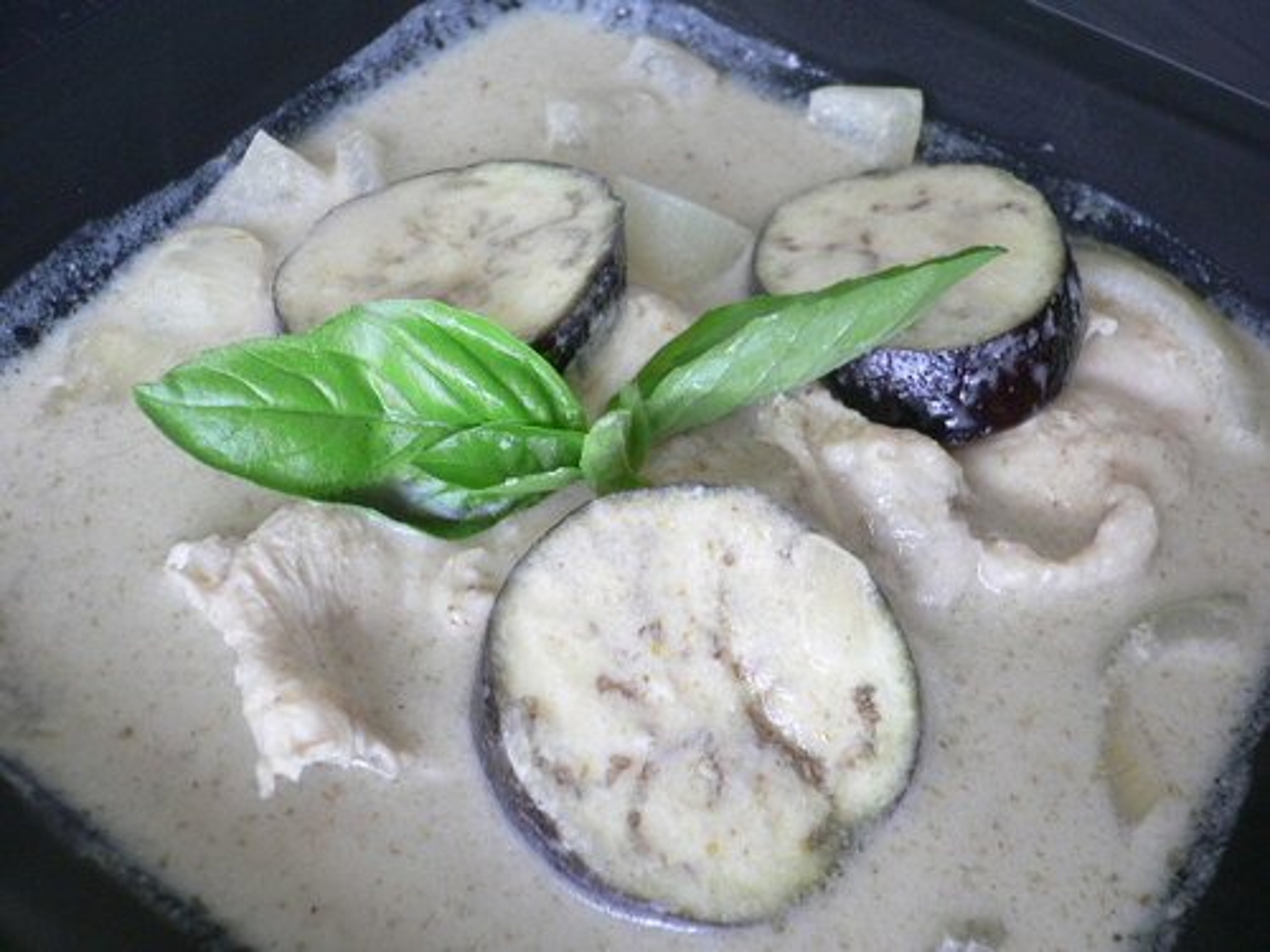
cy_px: 476
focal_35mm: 35
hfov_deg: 52.6
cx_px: 635
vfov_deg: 40.7
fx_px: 1284
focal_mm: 5.8
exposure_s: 1/15
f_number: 2.8
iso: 100
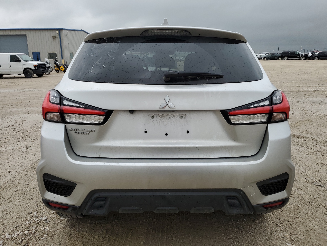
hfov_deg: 67.3
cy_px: 123
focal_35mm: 26
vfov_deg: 53.1
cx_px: 164
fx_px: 246
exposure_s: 1/256
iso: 50
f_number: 1.5
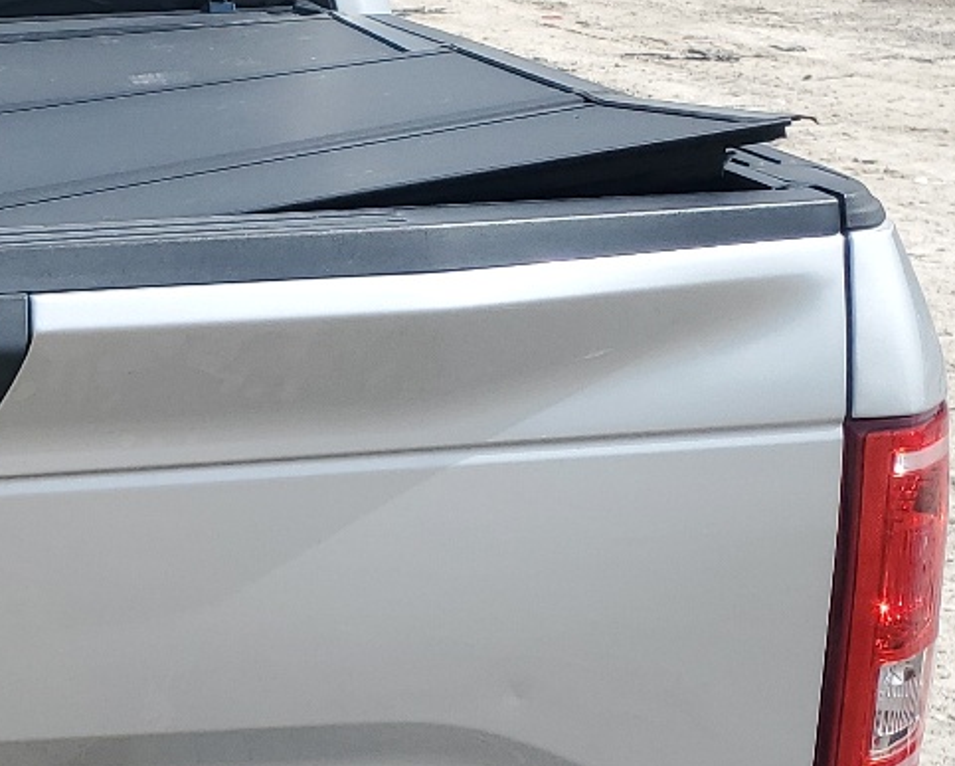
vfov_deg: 18.1
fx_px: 2376
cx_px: -188
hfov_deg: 21.2
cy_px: 618
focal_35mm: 84
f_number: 1.5
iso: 50
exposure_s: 1/3333
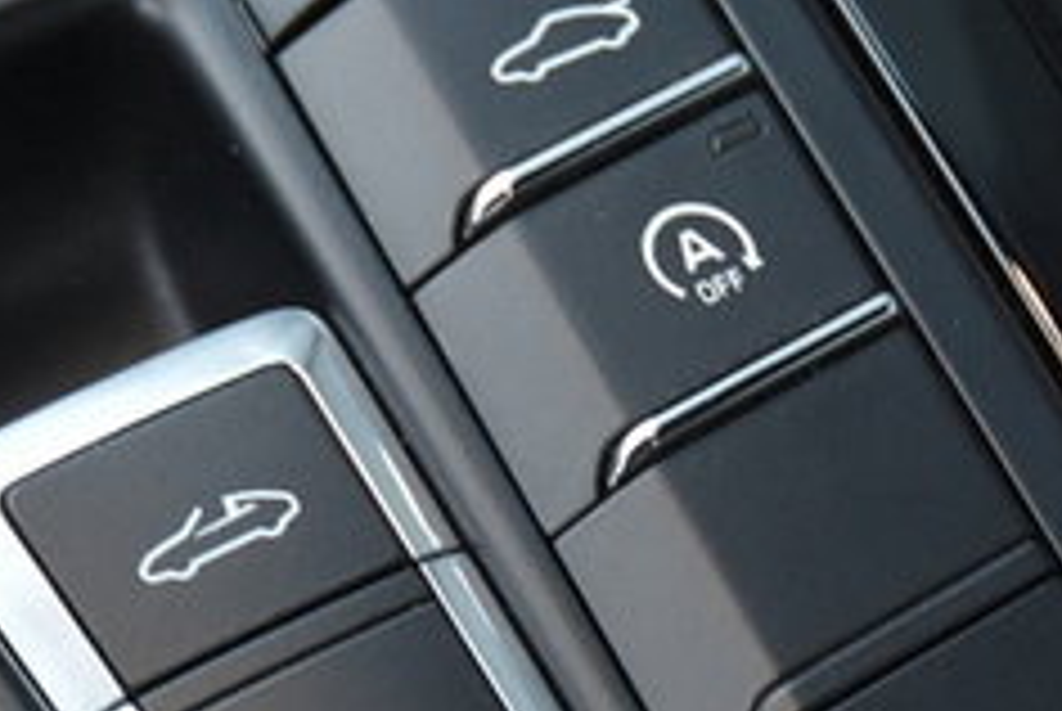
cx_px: 202
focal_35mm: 202
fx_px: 5971
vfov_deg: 6.8
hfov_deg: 10.1
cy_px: 529
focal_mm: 31
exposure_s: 1/60
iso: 1250
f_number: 4
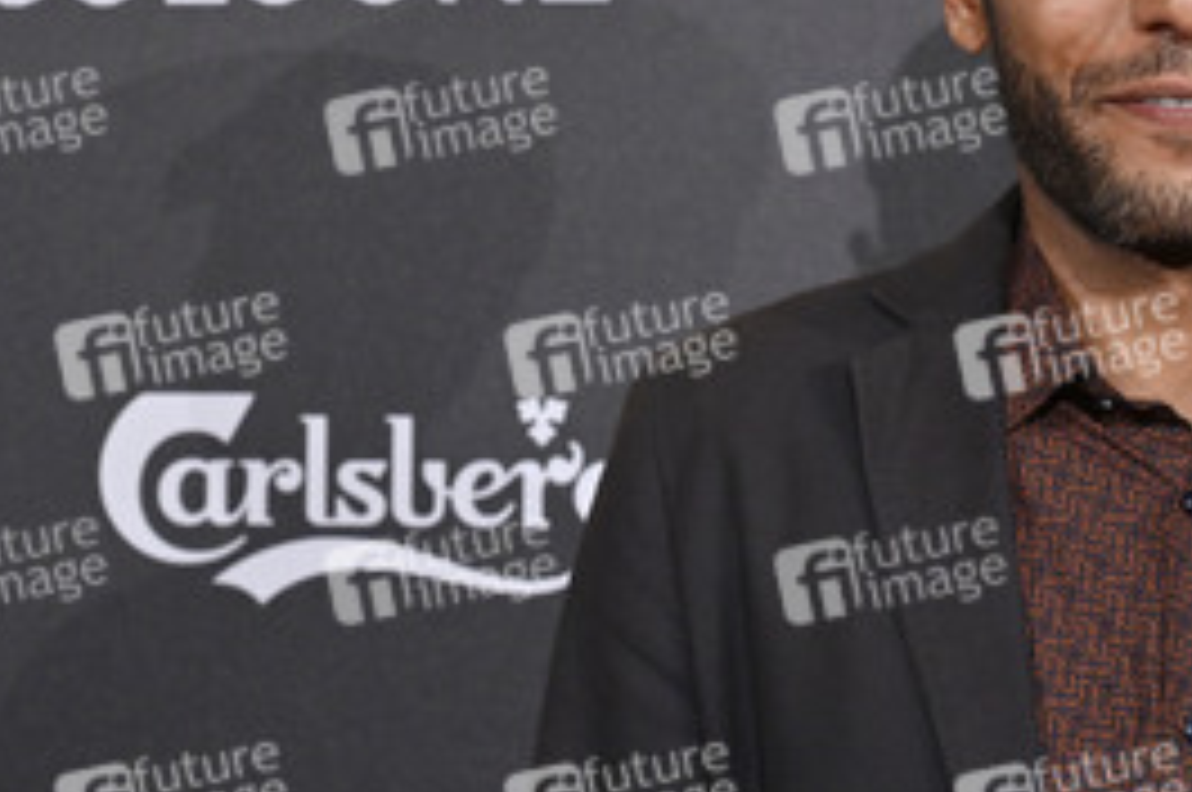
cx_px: 951
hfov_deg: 17.1
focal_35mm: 119
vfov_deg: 11.5
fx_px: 3935
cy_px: 234
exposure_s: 1/200
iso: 1000
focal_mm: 70
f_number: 4
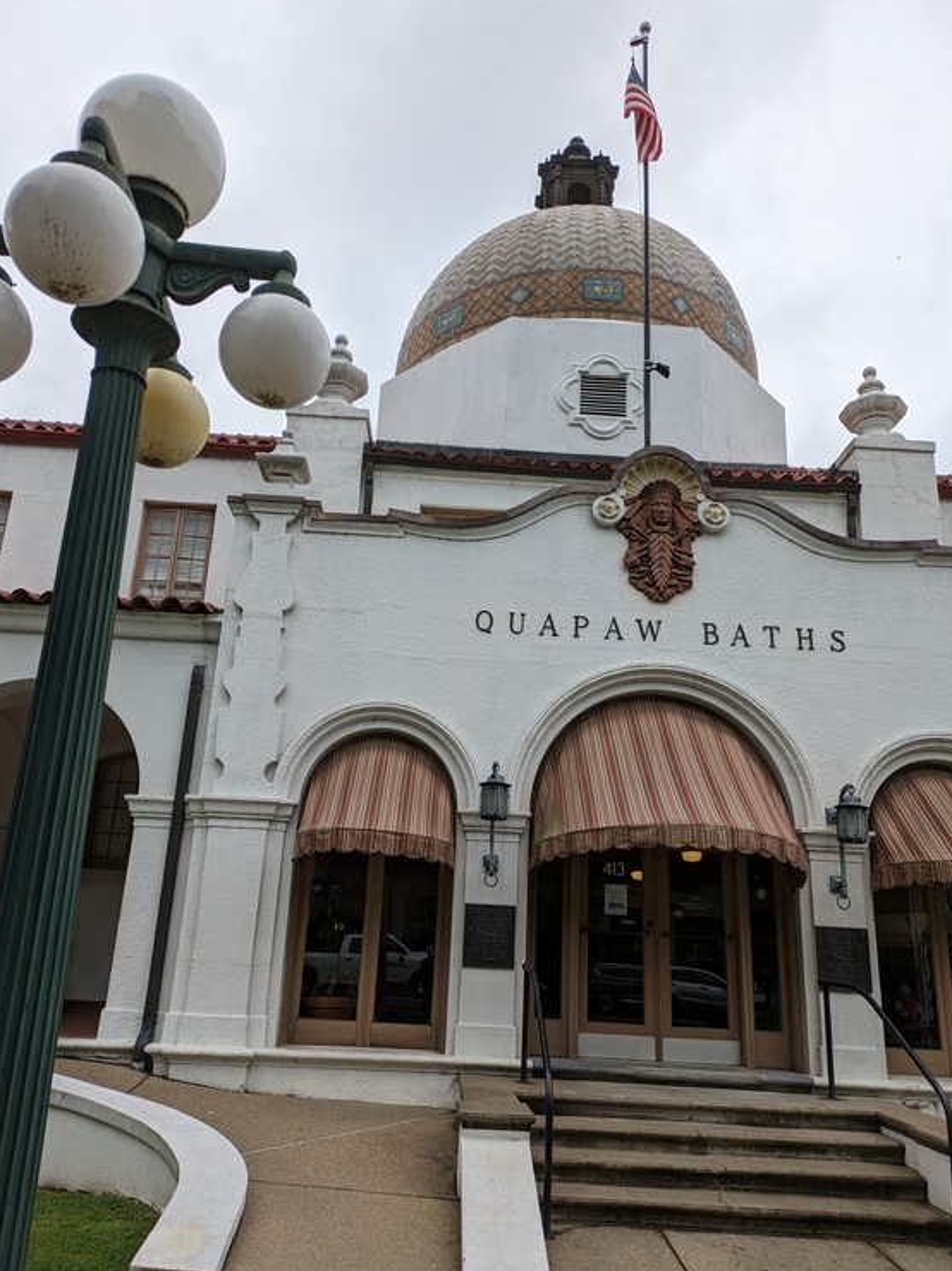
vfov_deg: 67.3
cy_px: 642
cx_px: 480
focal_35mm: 26
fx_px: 954
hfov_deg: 53.0
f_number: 1.89
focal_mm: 5.43
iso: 46
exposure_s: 1/899
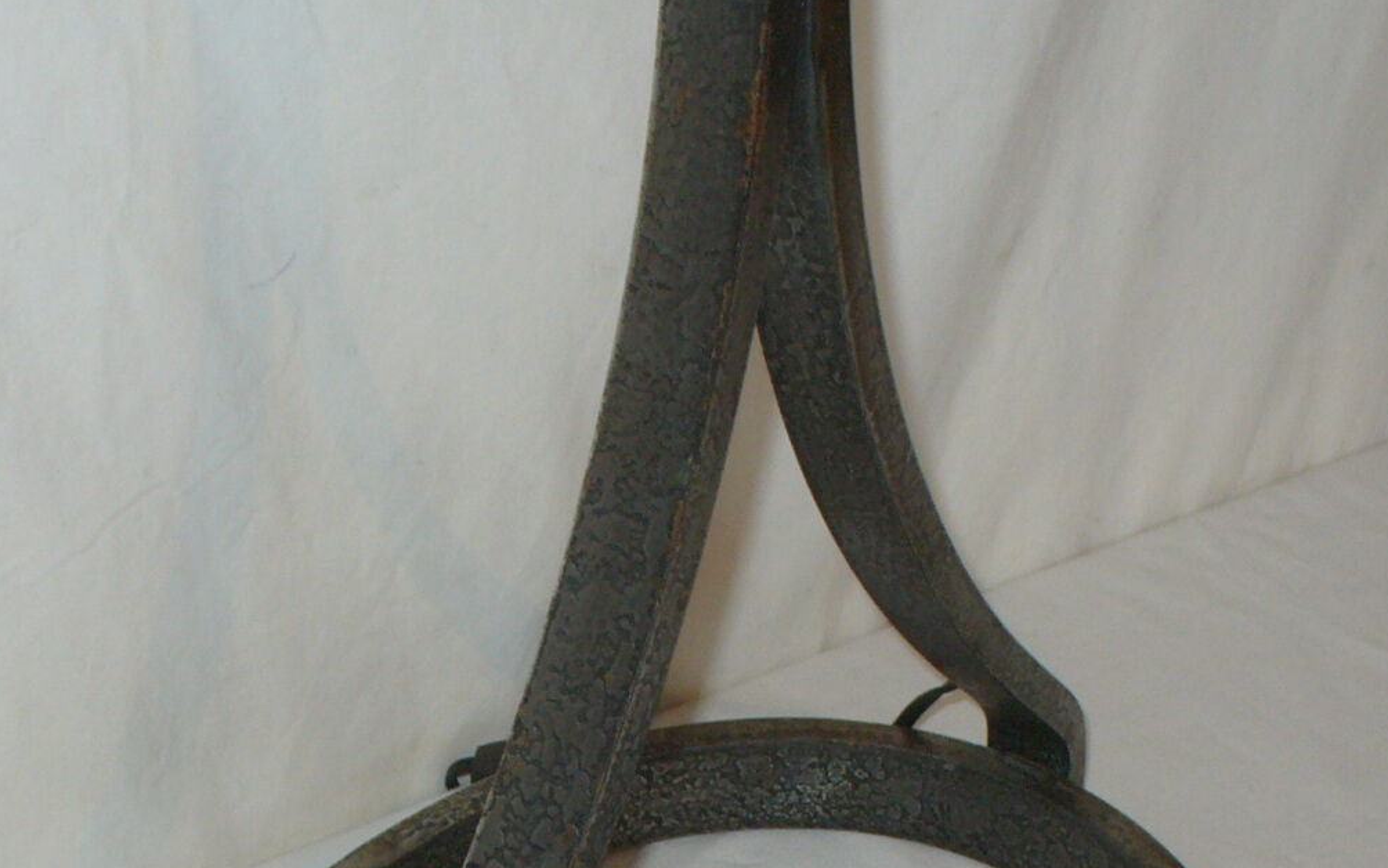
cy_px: 1012
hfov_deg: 25.8
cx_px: 657
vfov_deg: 15.8
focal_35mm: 80
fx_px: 3027
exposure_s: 1/8
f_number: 2.8
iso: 100
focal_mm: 6.1
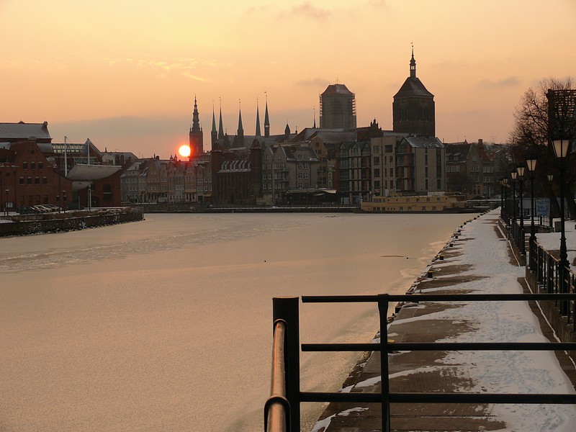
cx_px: 288
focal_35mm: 68
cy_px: 216
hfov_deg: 28.6
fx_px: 1131
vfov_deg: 21.6
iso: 100
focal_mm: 14.4
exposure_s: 1/200
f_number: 4.5
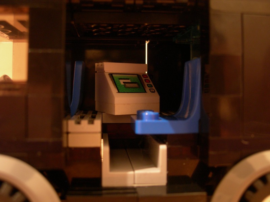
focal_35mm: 41
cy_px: 101
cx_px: 135
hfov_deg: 45.8
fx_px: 320
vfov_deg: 35.1
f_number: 2.9
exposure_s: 2
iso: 200
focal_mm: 8.5
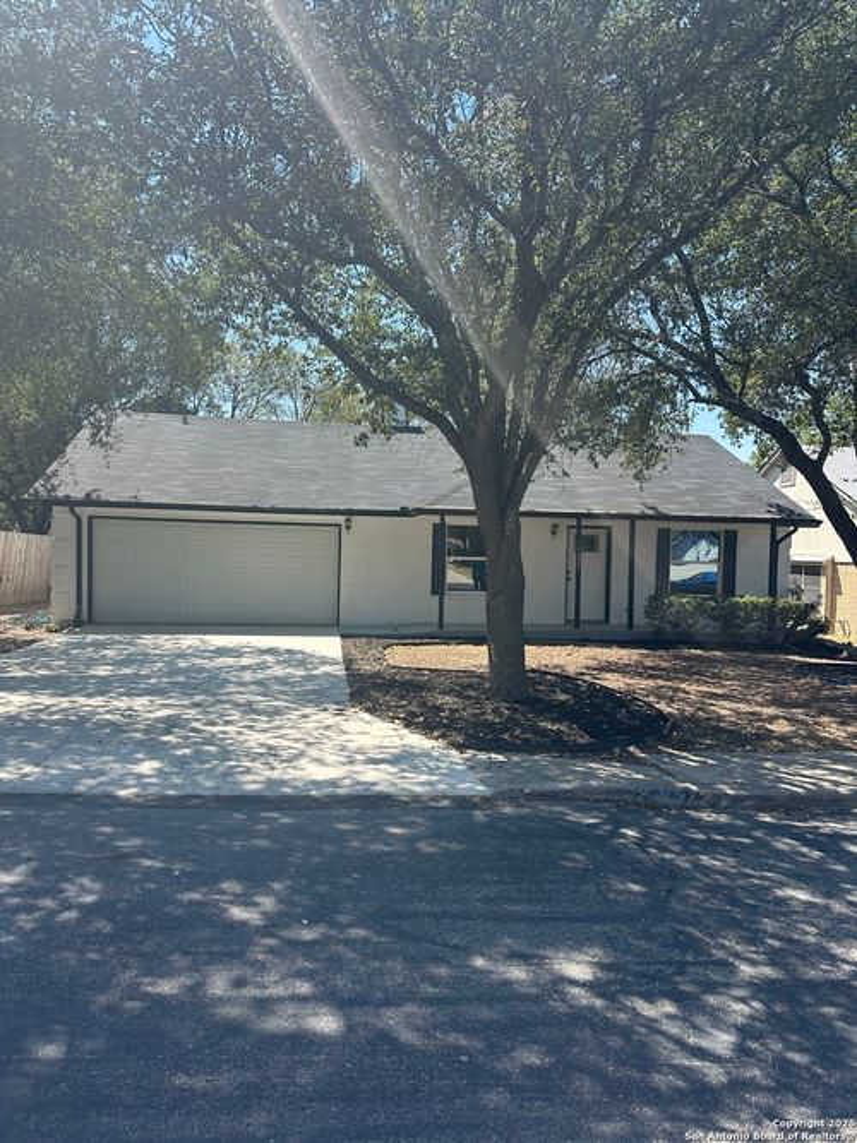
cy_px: 572
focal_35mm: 24
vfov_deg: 71.6
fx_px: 792
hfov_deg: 56.8
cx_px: 428
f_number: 1.78
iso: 80
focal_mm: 6.86
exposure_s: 1/1916
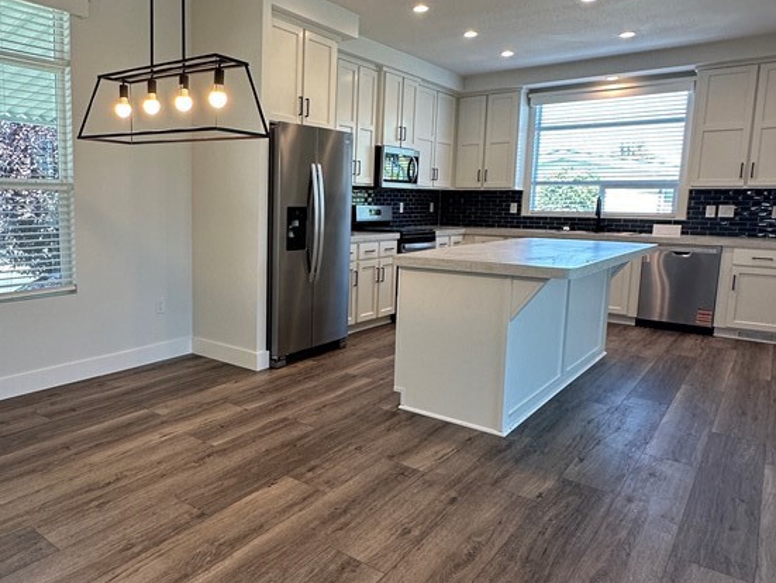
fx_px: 583
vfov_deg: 53.1
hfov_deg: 65.5
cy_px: 277
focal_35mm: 26
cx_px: 259
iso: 160
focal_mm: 2.22
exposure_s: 1/120
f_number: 2.2
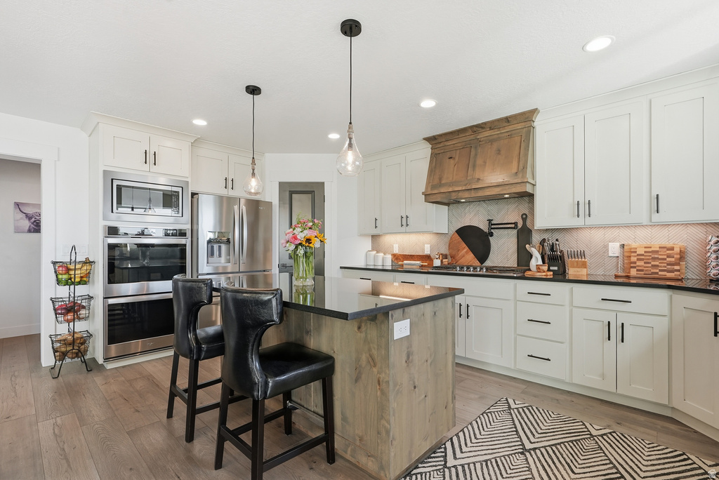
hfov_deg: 96.7
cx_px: 360
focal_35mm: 16
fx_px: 320
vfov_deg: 73.8
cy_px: 240
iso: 640
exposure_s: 1/125
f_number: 9
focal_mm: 16
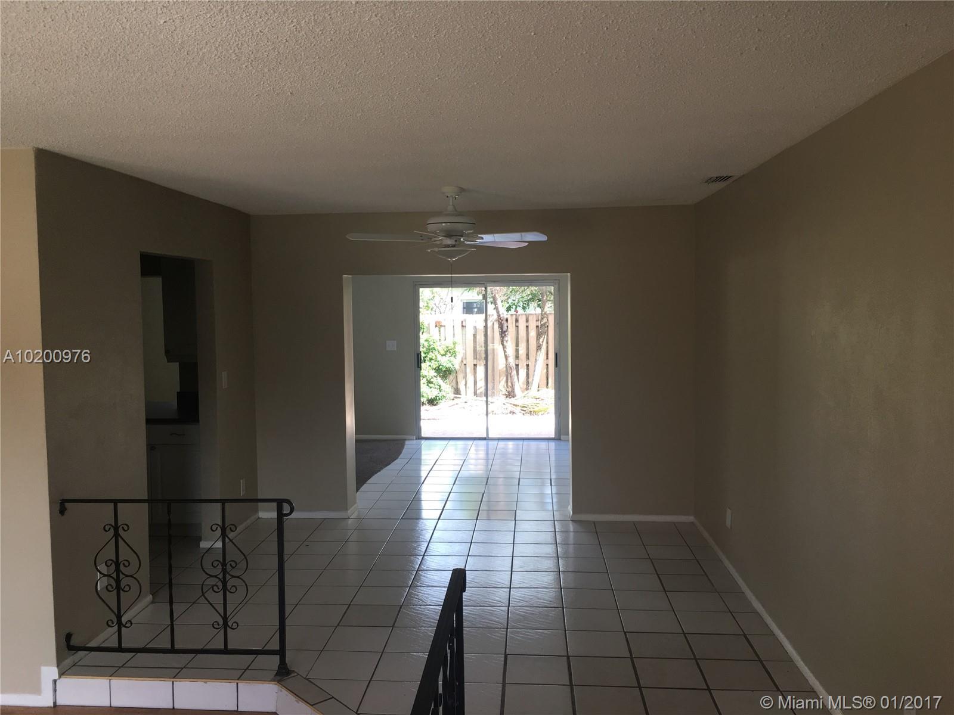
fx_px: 799
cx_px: 477
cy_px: 358
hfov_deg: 61.7
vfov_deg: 48.2
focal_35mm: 29
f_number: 2.2
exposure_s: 1/120
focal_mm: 4.15
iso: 40
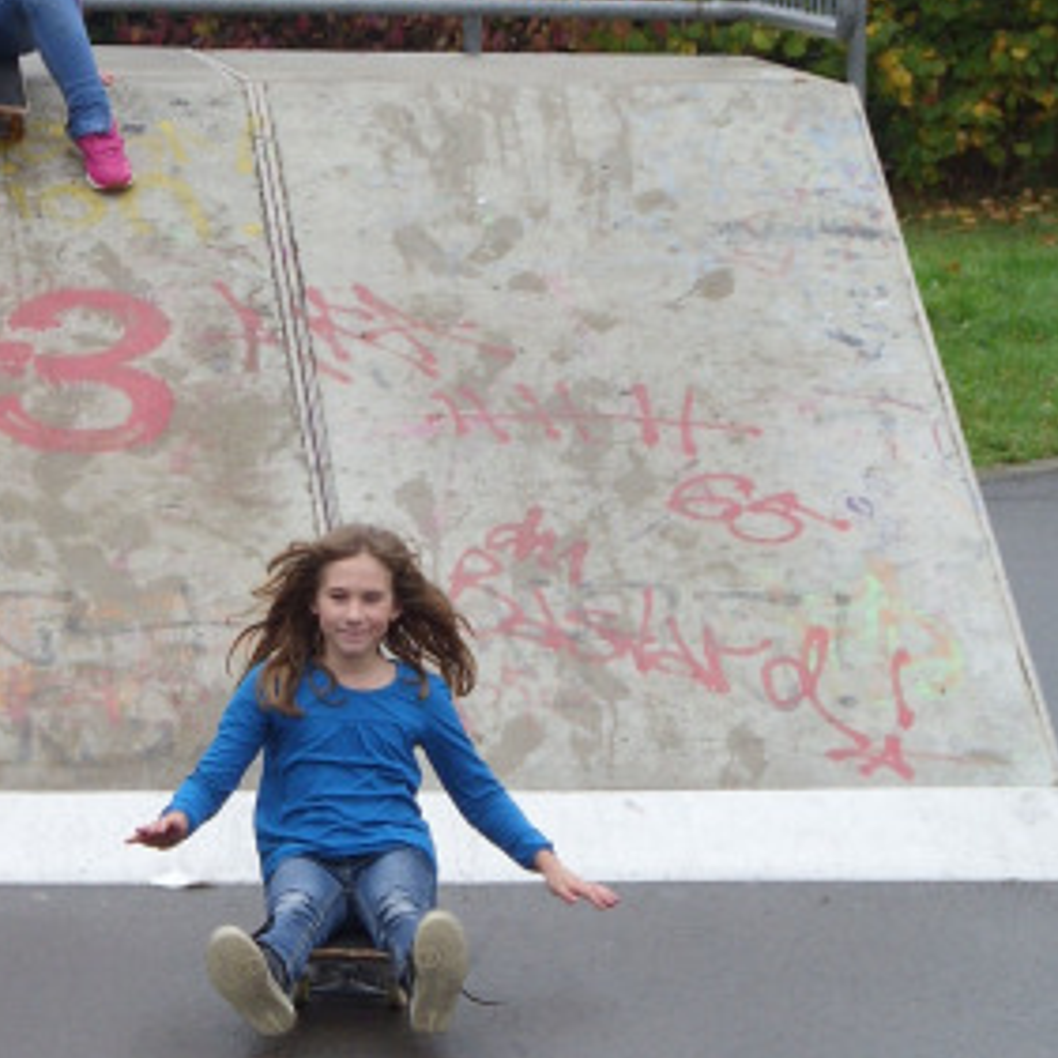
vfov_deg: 7.1
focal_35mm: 247
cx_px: 267
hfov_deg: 7.1
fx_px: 8541
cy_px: 309
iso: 50
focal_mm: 16.4
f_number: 3.5
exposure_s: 1/141
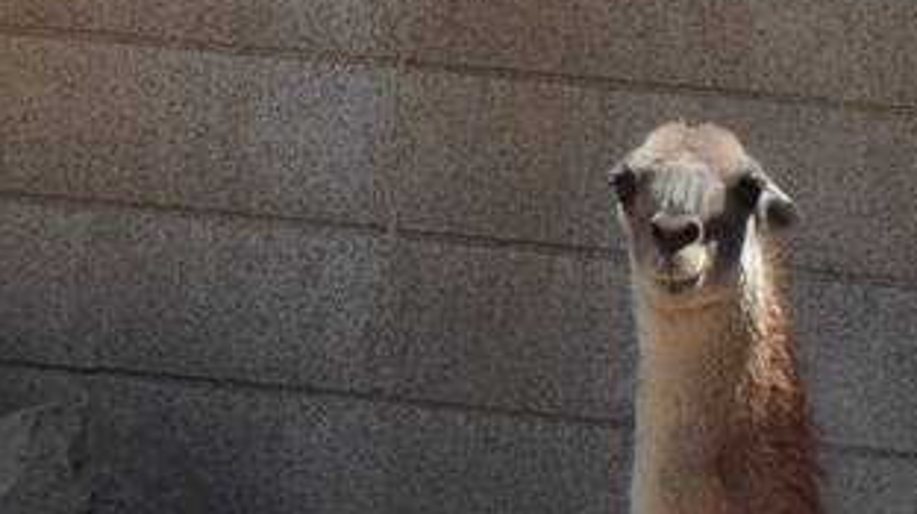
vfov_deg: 2.0
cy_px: 620
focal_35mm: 604
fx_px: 14669
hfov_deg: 3.6
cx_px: 514
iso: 200
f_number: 6.3
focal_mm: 75
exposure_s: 1/640
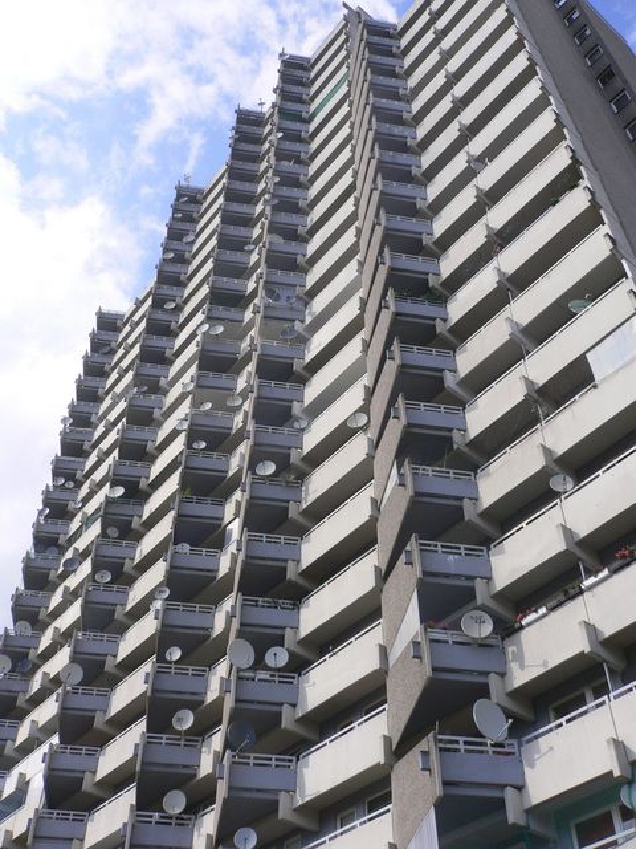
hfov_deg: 40.7
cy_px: 424
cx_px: 318
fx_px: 857
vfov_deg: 52.6
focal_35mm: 35
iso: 80
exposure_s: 1/320
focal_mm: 5.8
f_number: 5.6
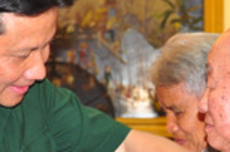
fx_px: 1804
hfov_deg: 7.3
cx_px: 140
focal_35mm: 283
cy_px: 127
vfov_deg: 4.8
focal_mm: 58
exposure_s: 1/60
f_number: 5
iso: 800
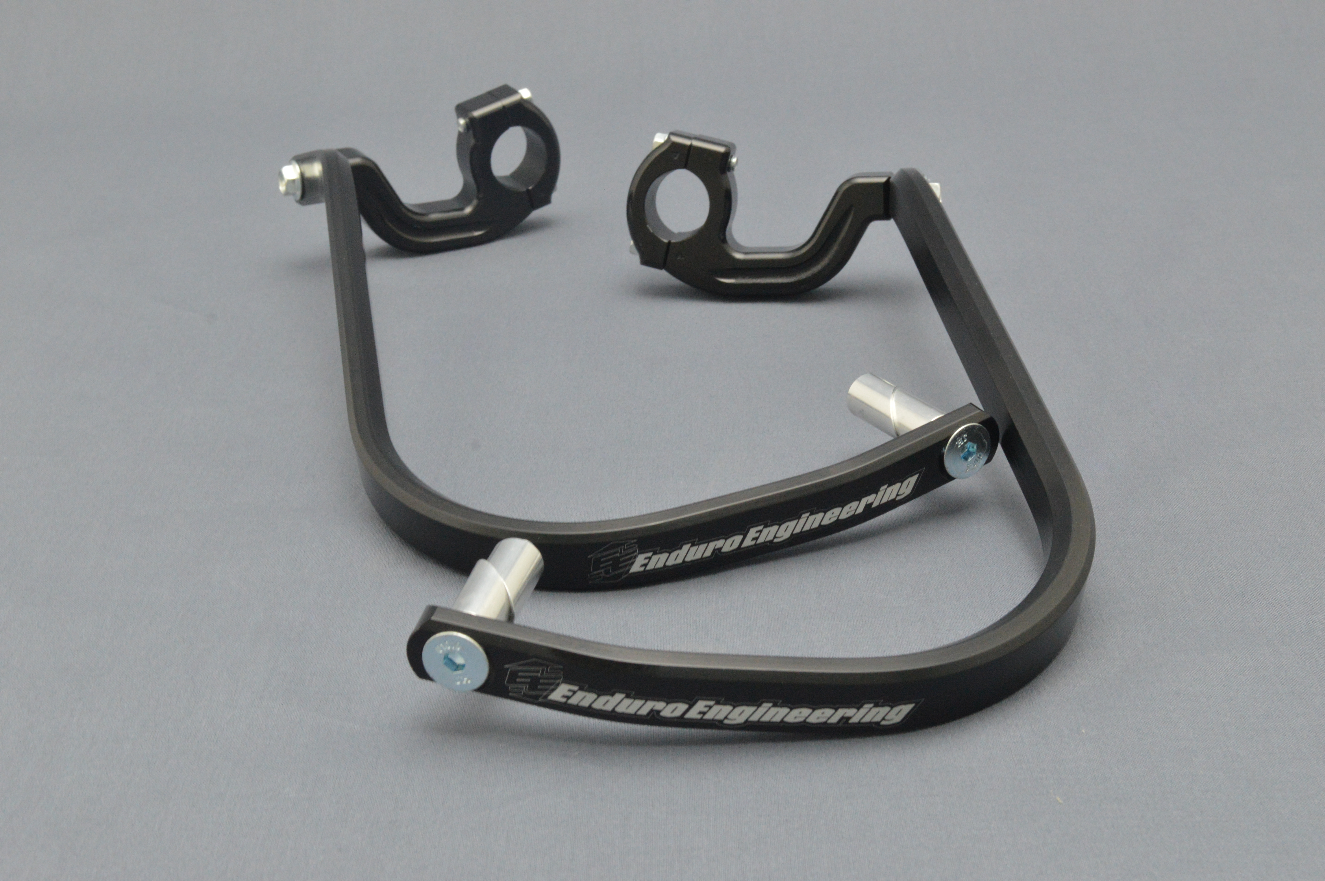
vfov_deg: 25.7
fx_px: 1931
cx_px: 662
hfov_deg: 37.9
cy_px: 440
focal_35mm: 52
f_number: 16
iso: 1600
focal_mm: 35
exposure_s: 1/5
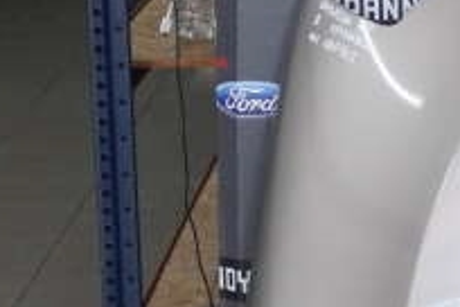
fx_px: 2479
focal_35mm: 194
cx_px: 494
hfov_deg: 10.5
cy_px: 457
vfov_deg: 7.0
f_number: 4.5
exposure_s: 1/160
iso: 1600
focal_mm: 24
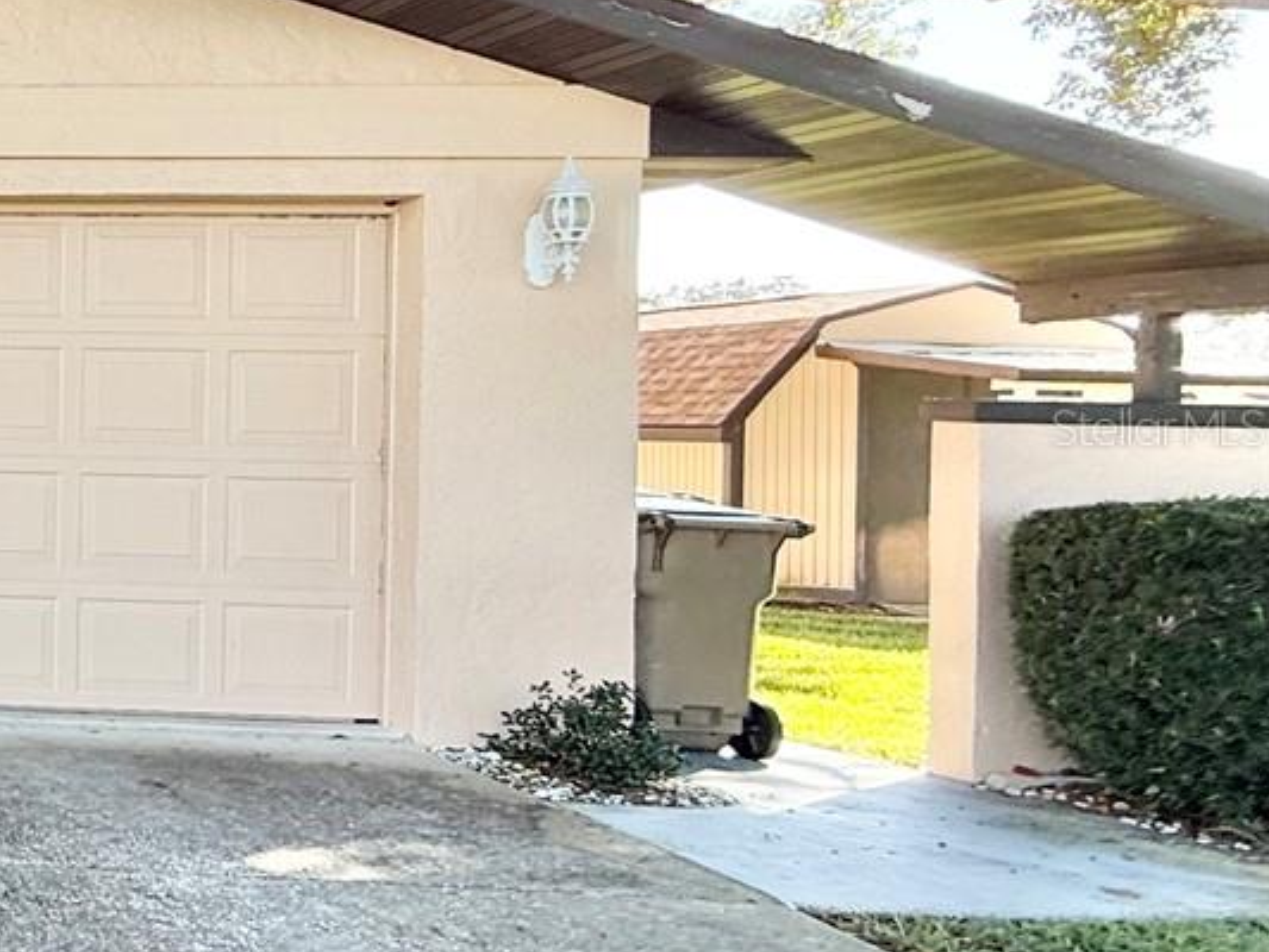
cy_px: 426
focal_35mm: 42
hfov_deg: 28.7
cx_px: -629
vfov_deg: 34.3
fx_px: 1540
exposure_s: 1/169
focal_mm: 2.22
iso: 50
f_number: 2.2
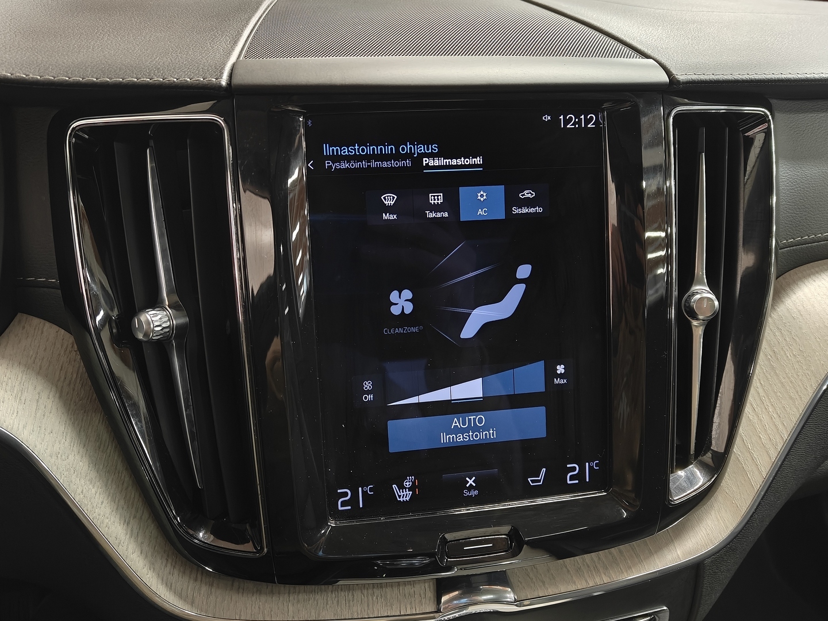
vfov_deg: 48.2
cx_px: 414
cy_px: 310
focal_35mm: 29
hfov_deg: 61.7
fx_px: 694
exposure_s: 1/33
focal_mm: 5.59
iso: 1600
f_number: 1.8
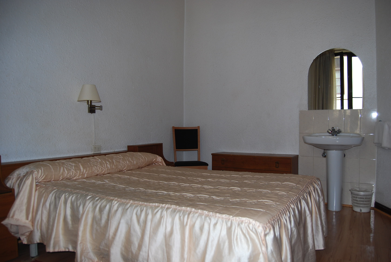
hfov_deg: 67.3
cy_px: 131
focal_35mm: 27
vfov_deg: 48.1
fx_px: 294
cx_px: 196
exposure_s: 1/60
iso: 200
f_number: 3.5
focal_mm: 18
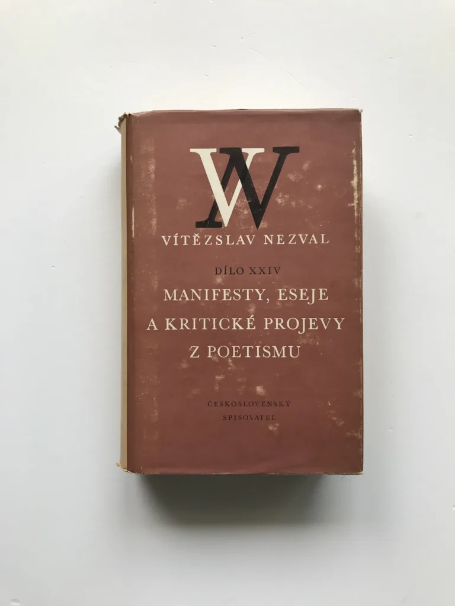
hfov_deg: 49.7
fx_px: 491
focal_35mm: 28
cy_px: 303
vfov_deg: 63.4
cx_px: 228
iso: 25
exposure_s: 1/100
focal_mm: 3.99
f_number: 1.8
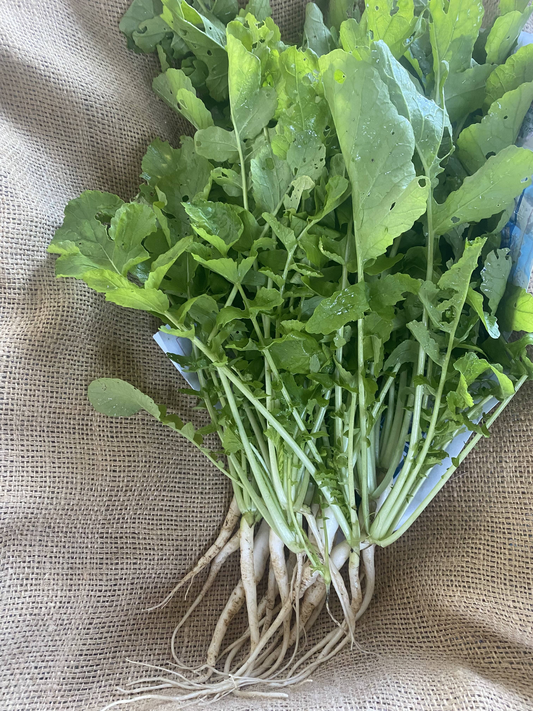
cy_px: 356
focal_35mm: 26
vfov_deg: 67.3
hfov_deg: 53.1
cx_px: 266
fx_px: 534
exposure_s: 1/60
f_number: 1.8
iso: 320
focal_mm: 4.25
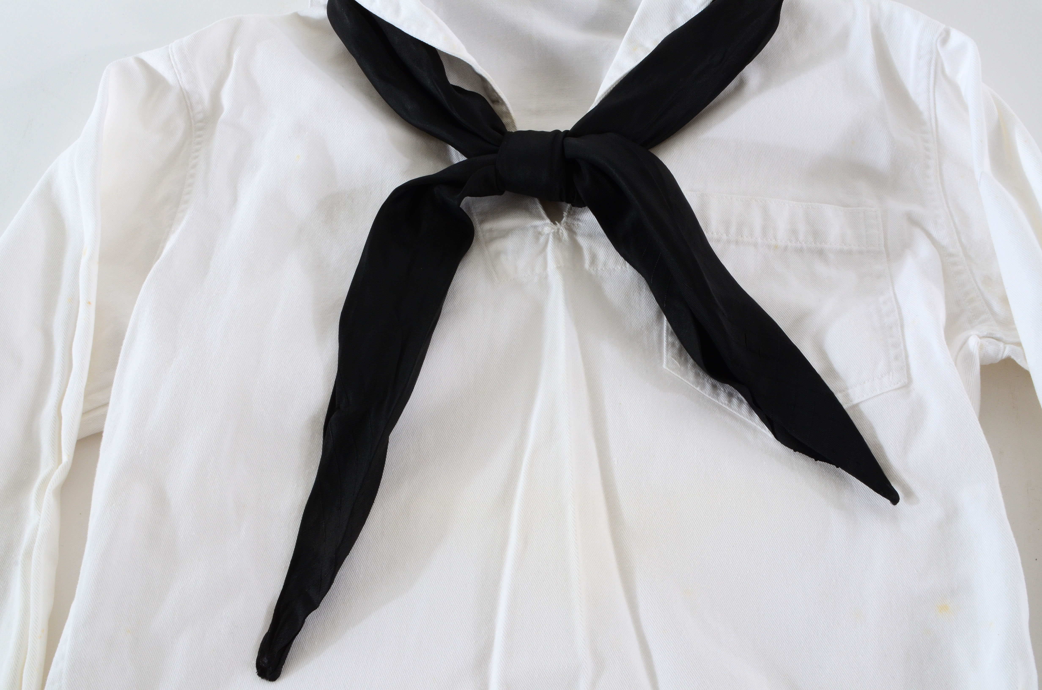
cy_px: 345
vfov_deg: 36.7
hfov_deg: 53.2
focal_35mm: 36
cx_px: 521
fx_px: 1040
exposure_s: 1/80
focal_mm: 24
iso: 400
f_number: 22
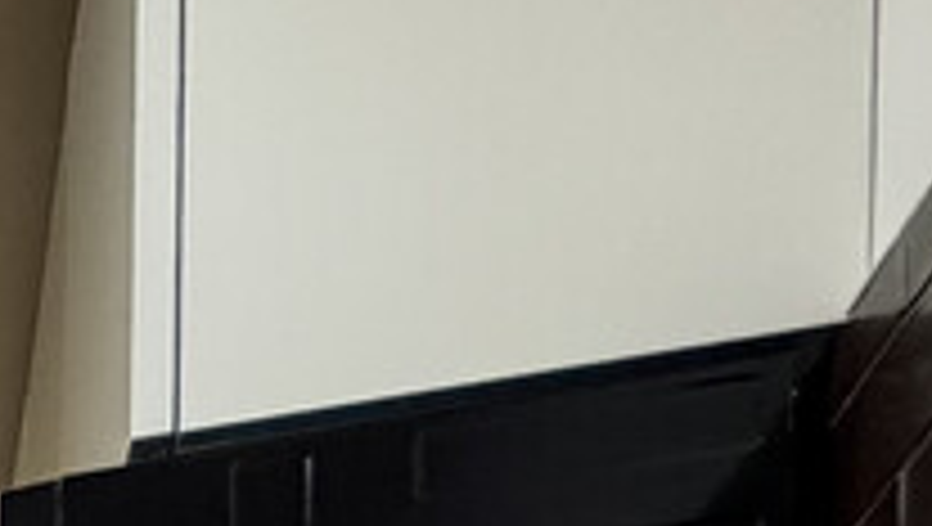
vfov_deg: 8.5
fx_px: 2425
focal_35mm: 98
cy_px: 1924
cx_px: -975
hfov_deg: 16.3
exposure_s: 1/120
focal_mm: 2.22
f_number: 2.2
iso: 250
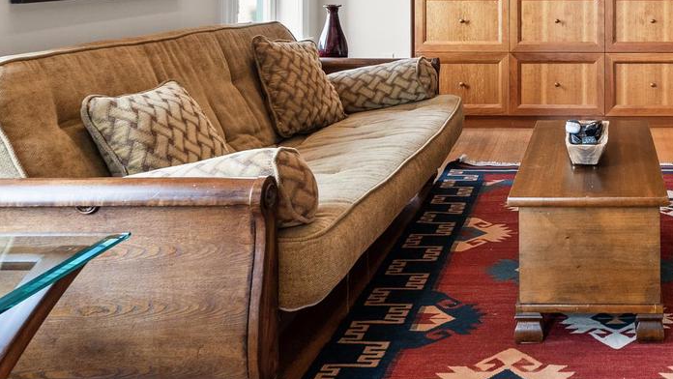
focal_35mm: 40
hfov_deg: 46.3
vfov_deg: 27.3
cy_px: -34
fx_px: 716
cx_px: 586
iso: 800
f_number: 5.6
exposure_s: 1/25
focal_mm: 18.5
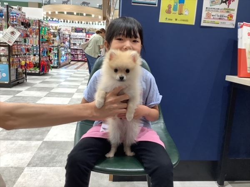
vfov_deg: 45.4
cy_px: 94
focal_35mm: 31
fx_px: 224
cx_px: 125
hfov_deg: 58.4
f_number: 2.4
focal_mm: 3.3
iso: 64
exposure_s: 1/50
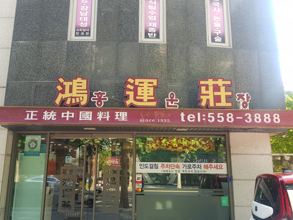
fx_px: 220
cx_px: 146
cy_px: 110
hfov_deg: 67.3
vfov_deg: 53.1
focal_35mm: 26
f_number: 1.7
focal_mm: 4.2
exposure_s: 1/126
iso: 40
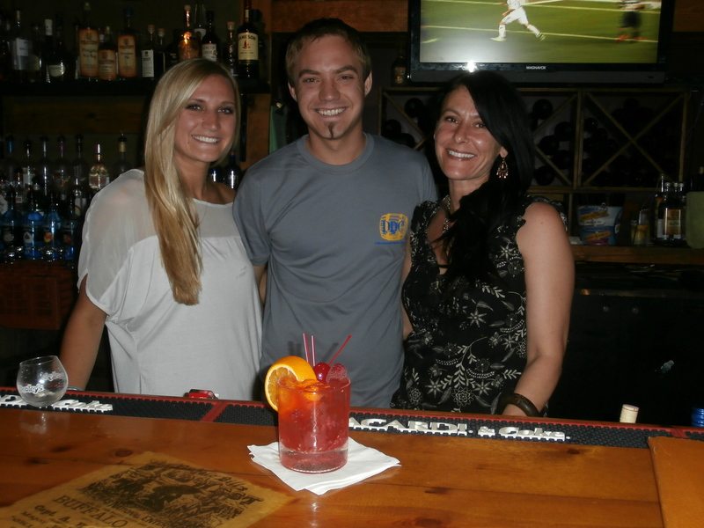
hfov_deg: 49.0
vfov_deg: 37.7
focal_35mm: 38
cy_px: 264
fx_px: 773
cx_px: 352
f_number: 3.9
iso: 200
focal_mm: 6.67
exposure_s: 1/40
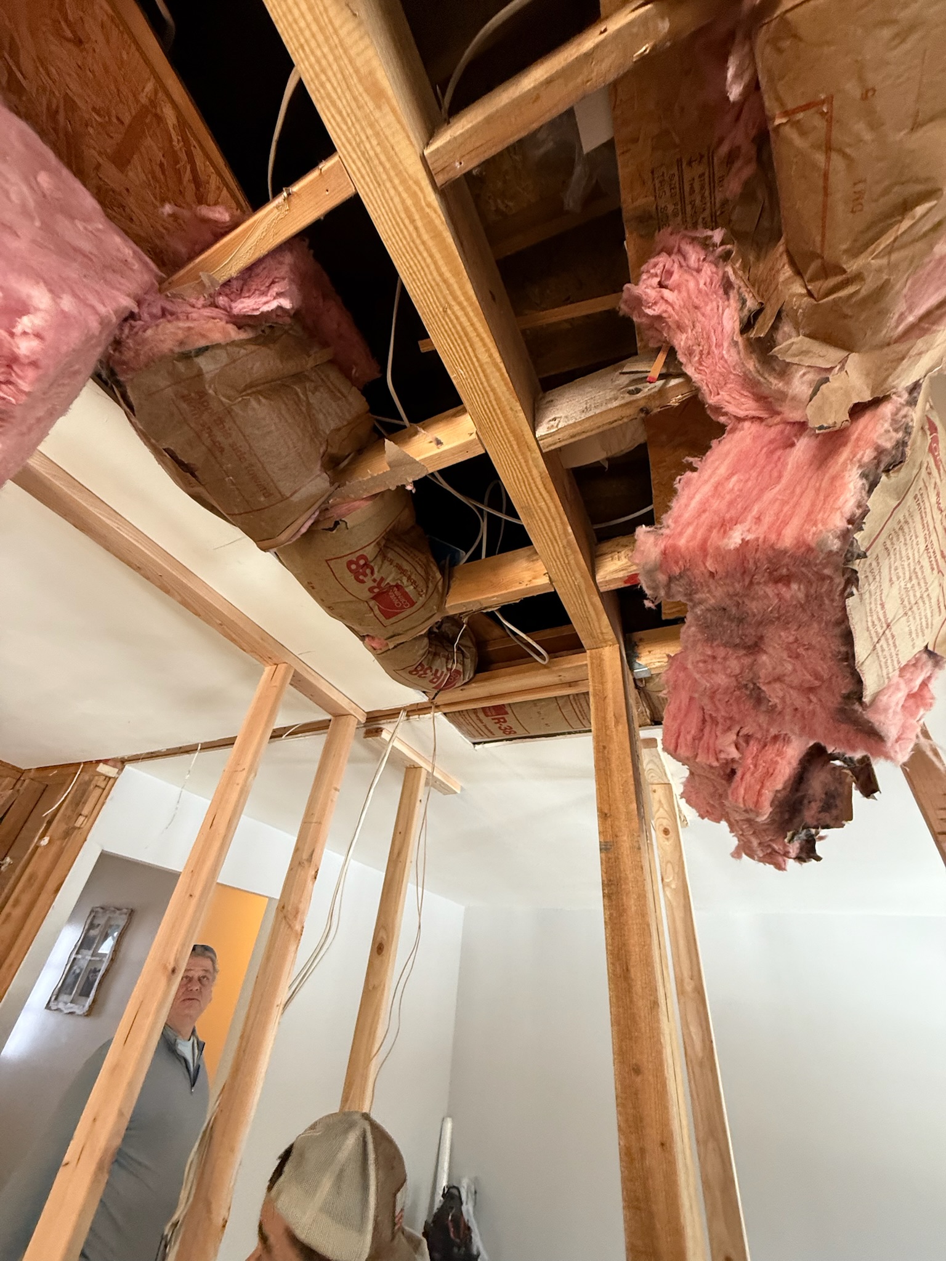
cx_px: 473
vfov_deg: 102.1
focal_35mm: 14
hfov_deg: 85.7
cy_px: 630
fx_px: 510
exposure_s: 1/60
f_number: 2.2
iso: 320
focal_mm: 2.22
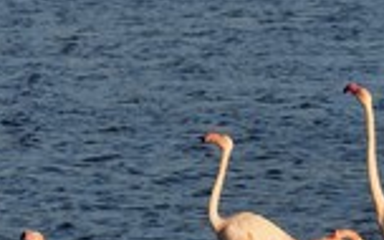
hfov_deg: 3.7
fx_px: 5913
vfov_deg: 2.3
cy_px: 260
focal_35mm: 565
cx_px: -13
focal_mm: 200
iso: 400
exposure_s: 1/400
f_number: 13
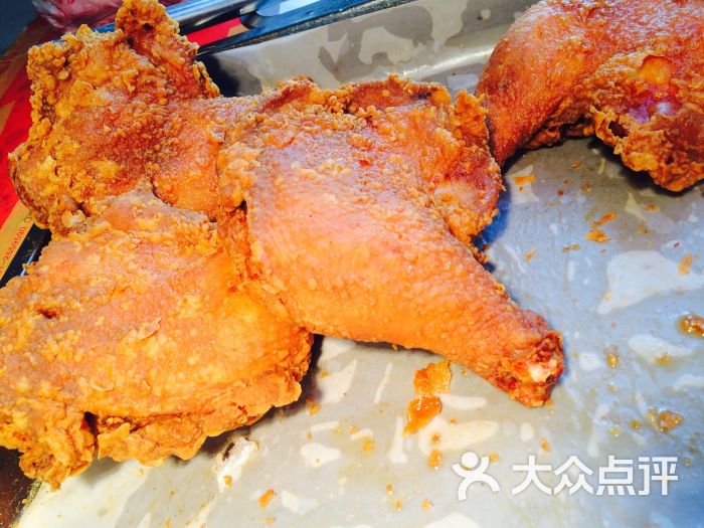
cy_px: 264
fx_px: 590
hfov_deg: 61.7
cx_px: 352
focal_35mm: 29
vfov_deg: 48.2
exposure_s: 1/100
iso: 50
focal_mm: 4.15
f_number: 2.2
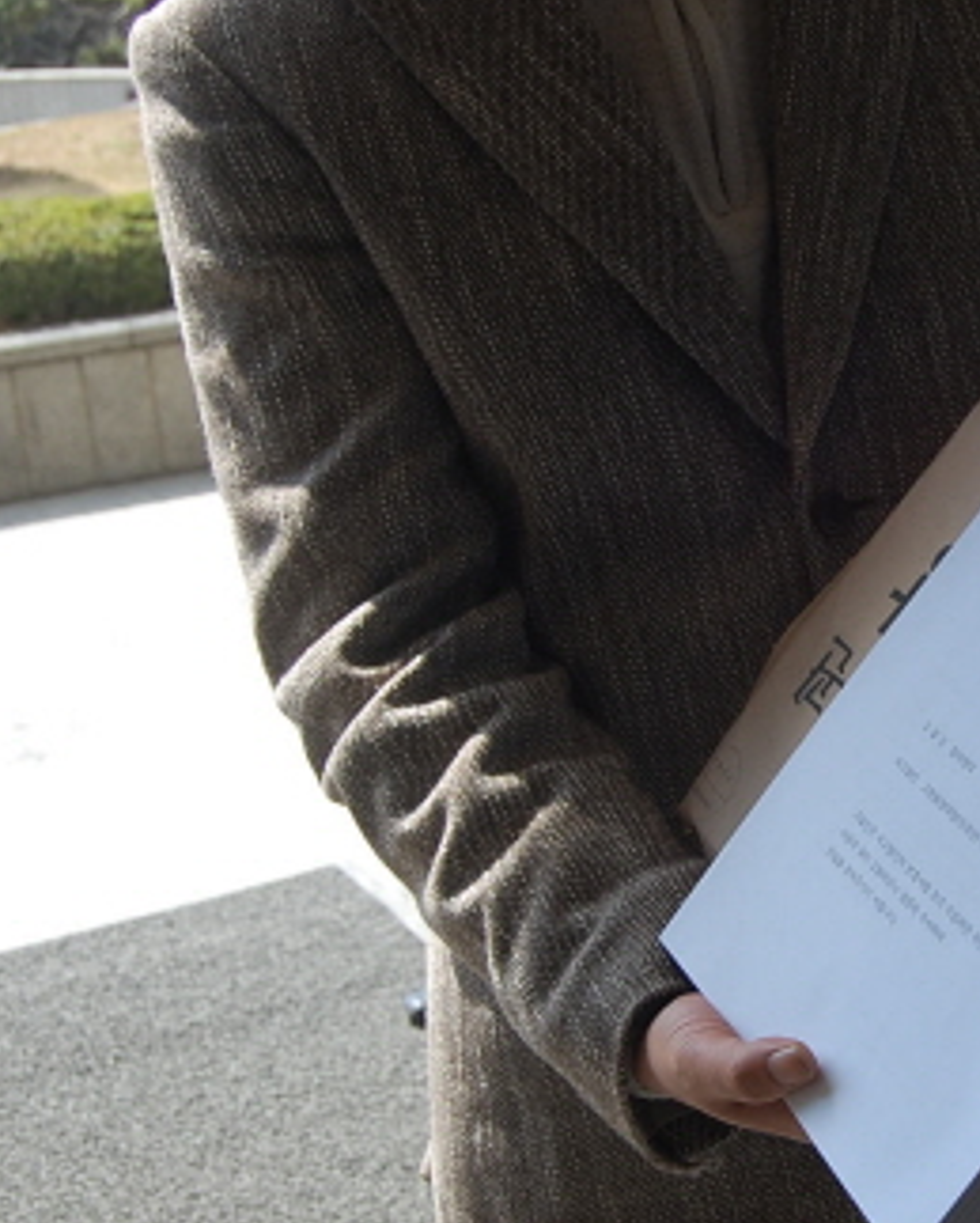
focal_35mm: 67
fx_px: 2426
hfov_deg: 22.2
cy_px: 674
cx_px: 931
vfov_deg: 28.3
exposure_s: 1/160
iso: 200
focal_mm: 28
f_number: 6.3
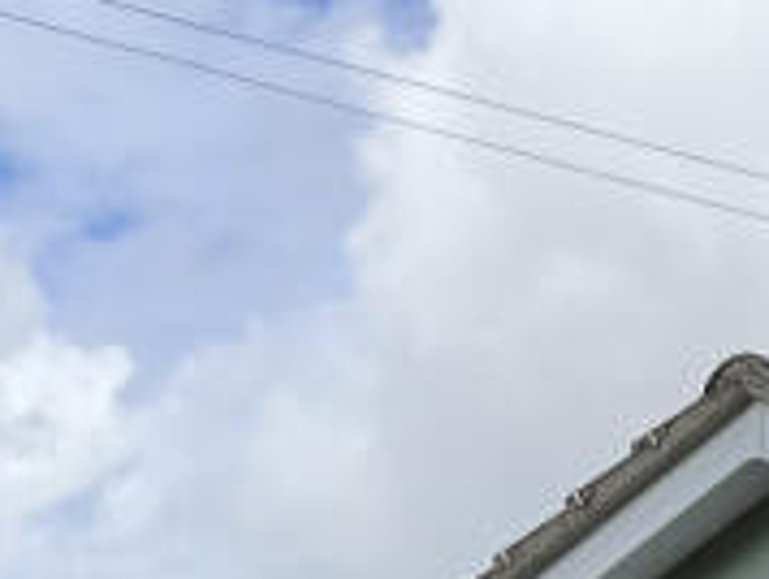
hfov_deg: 13.2
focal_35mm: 138
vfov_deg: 9.6
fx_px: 3070
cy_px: 1348
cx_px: 1266
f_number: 1.78
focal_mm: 6.76
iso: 100
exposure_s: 1/849
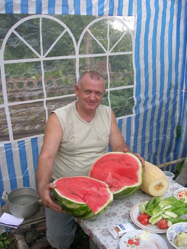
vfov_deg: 54.0
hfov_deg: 41.8
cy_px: 124
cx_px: 94
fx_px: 245
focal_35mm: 34
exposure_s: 1/69.7
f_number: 4.9
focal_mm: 5.7
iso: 50
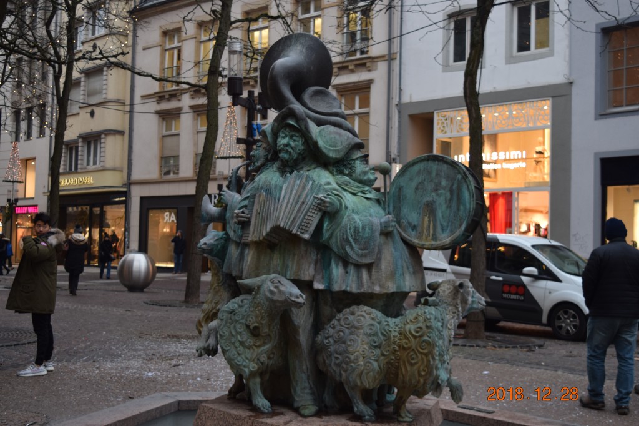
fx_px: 825
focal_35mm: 46
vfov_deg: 28.9
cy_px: 213
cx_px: 320
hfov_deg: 42.3
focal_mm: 31
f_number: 4.5
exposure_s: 1/80
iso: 400
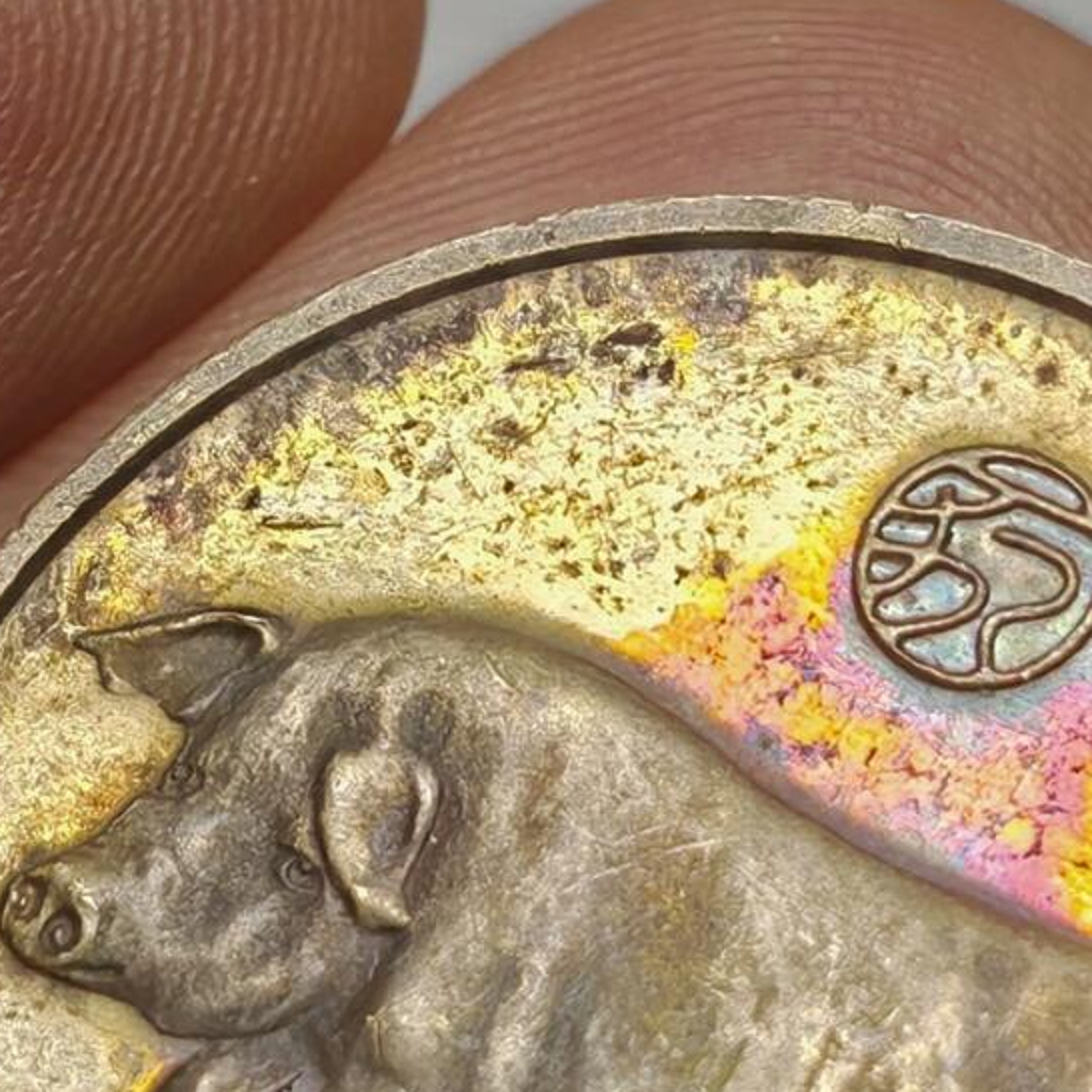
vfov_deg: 6.3
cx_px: 746
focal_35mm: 277
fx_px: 9886
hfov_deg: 6.3
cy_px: 1174
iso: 50
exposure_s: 1/220
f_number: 1.6
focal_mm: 7.62
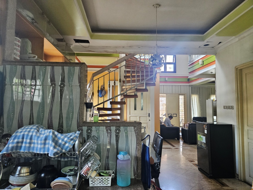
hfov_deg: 73.9
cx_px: 126
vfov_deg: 58.9
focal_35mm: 23
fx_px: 168
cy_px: 95
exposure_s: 1/100
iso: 500
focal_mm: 5.4
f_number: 1.8
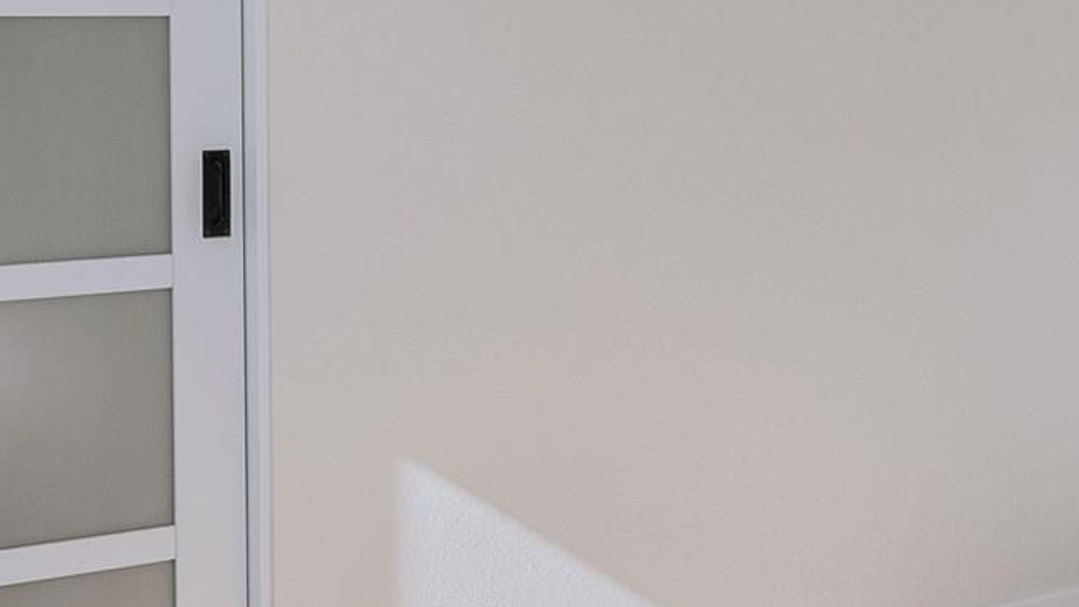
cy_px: 98
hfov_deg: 26.1
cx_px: 933
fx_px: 2261
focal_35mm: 79
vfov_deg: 15.2
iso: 200
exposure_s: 1/50
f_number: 8
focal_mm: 16
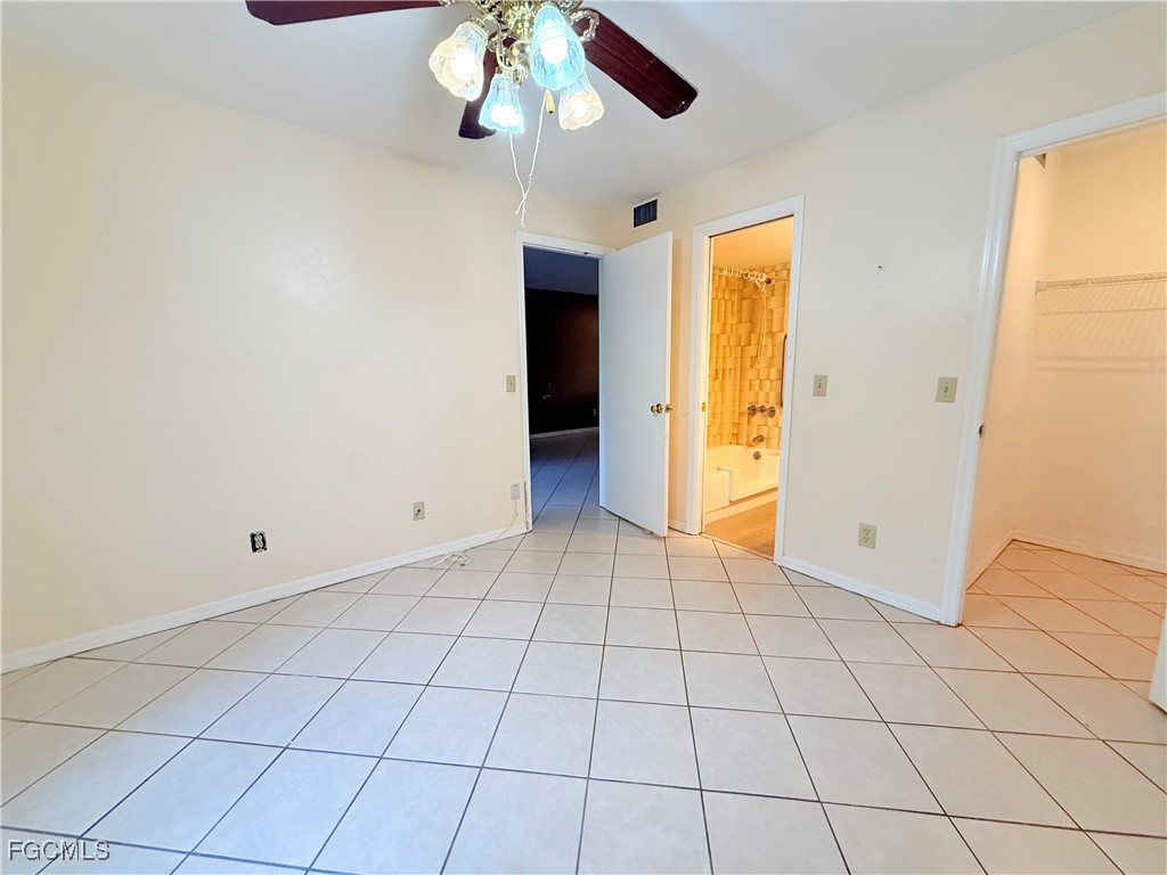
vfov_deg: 85.7
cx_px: 584
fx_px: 472
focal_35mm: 14
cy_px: 438
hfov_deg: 102.1
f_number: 2.2
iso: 250
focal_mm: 2.22
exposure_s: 1/120
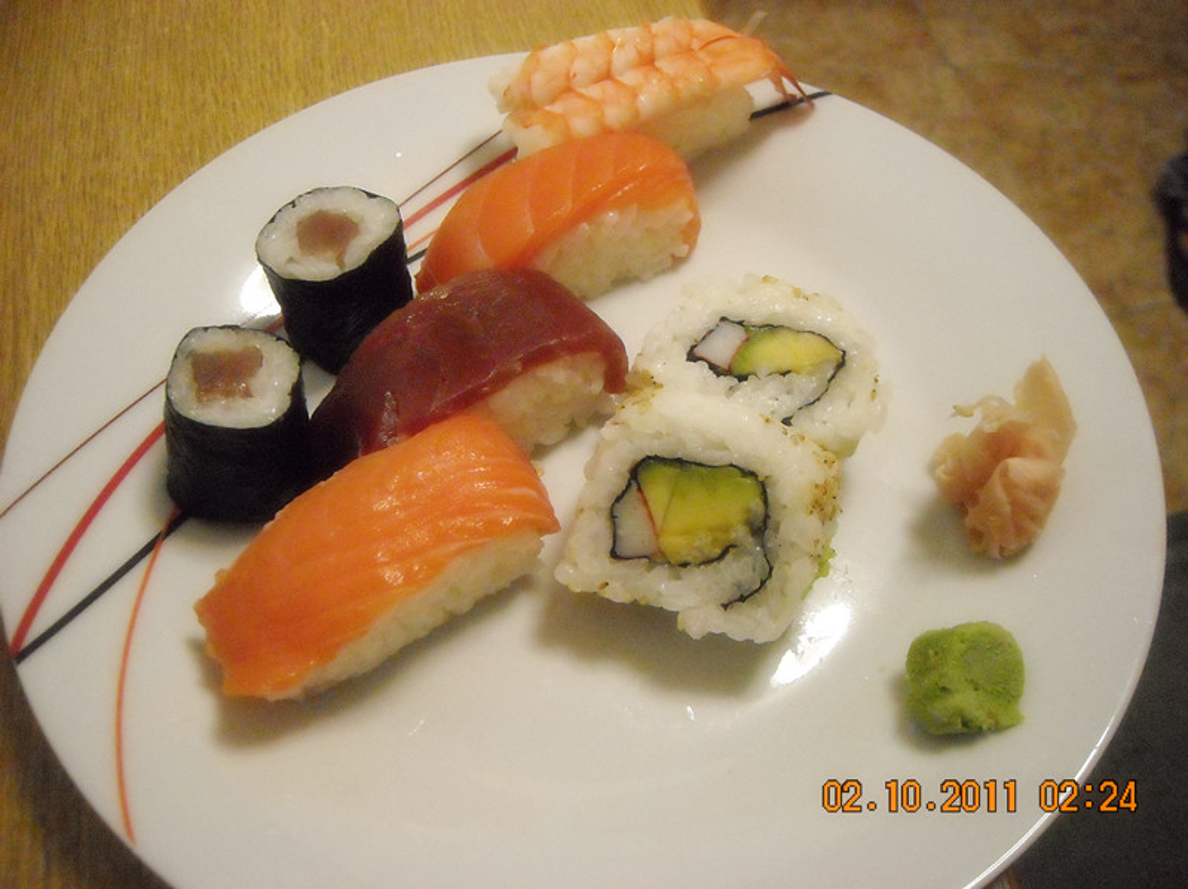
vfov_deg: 40.7
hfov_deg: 52.7
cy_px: 444
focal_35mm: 35
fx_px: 1200
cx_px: 594
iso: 800
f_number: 2.8
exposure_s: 1/91
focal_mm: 5.7
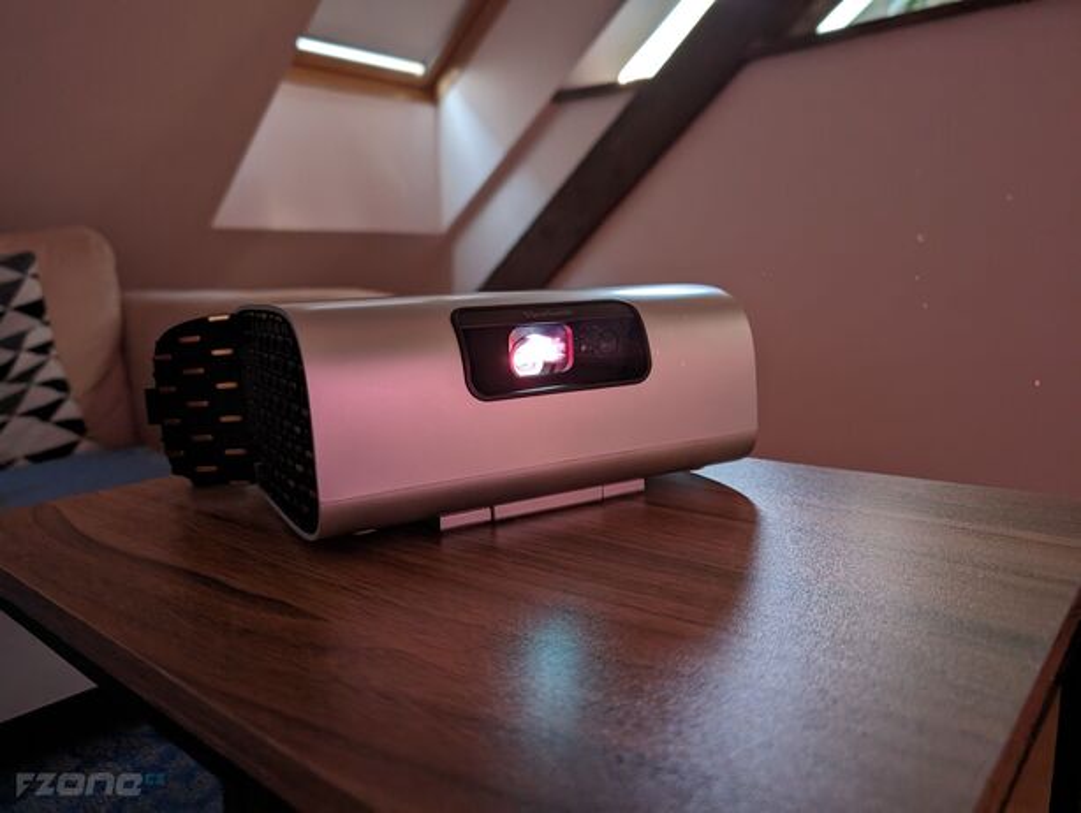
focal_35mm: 24
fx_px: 750
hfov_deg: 71.5
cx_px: 540
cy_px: 406
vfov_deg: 56.9
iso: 908
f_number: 1.68
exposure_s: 1/120
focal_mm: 6.9
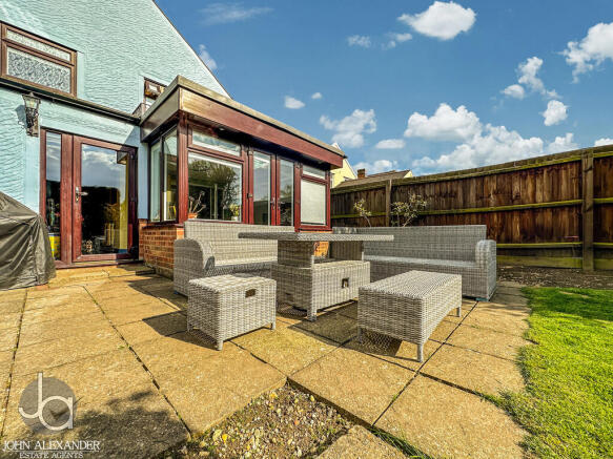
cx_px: 306
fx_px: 248
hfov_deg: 102.1
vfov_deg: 85.7
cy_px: 230
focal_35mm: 14
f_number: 2.2
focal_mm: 2.22
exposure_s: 1/950
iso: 50
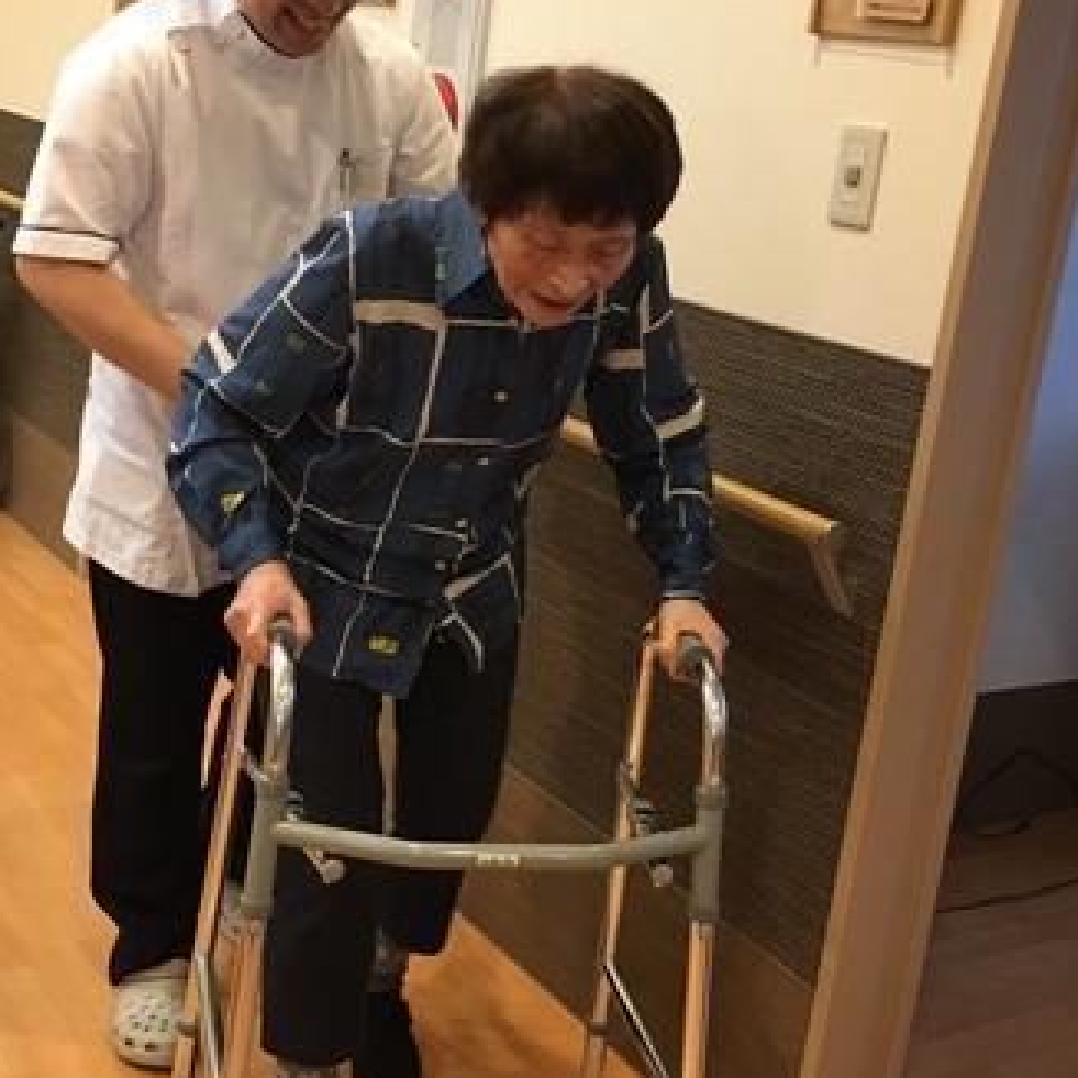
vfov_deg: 36.0
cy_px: 494
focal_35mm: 47
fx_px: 1656
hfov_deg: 36.0
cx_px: 501
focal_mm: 4.15
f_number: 2.2
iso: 160
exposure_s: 1/30
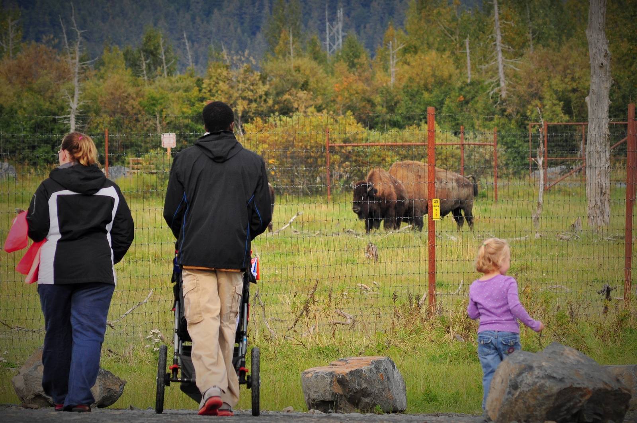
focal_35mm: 330
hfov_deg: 6.3
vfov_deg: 4.2
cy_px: 212
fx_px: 5833
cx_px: 318
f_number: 10
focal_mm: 220
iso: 320
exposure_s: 1/250
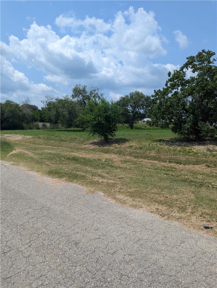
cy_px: 144
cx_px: 108
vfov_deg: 71.5
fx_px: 200
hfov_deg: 56.9
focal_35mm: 24
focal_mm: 6.81
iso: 44
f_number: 1.85
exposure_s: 1/3145
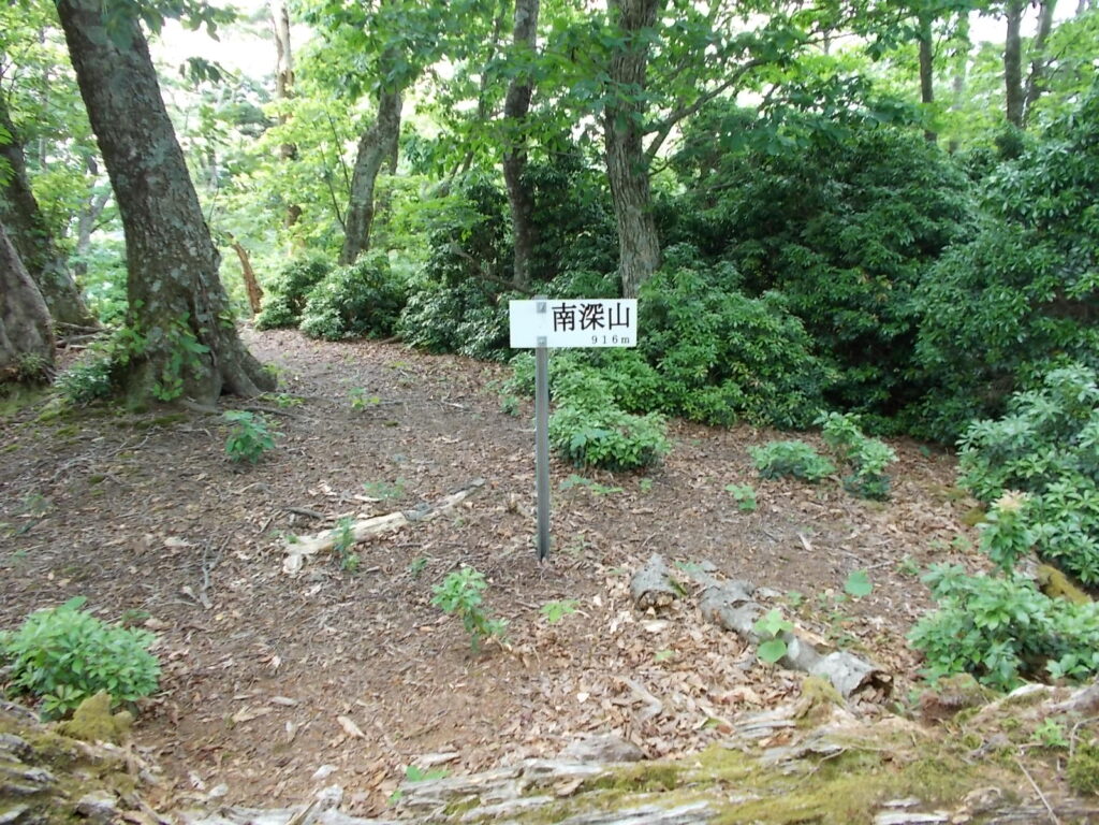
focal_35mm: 26
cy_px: 412
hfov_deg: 67.3
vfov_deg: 53.1
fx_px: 825
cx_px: 550
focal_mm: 4.6
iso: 100
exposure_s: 1/25
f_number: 3.2
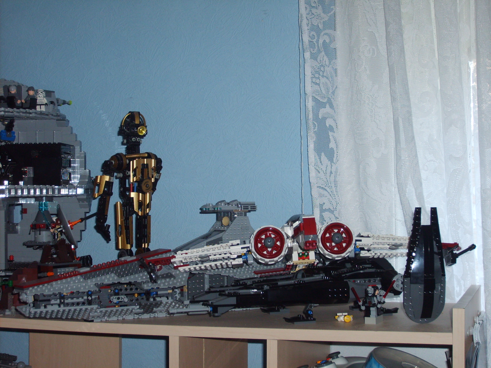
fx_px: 865
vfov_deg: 24.0
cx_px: 246
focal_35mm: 61
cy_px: 184
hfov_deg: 31.7
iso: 100
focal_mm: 10.3
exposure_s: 1/60
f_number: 3.6
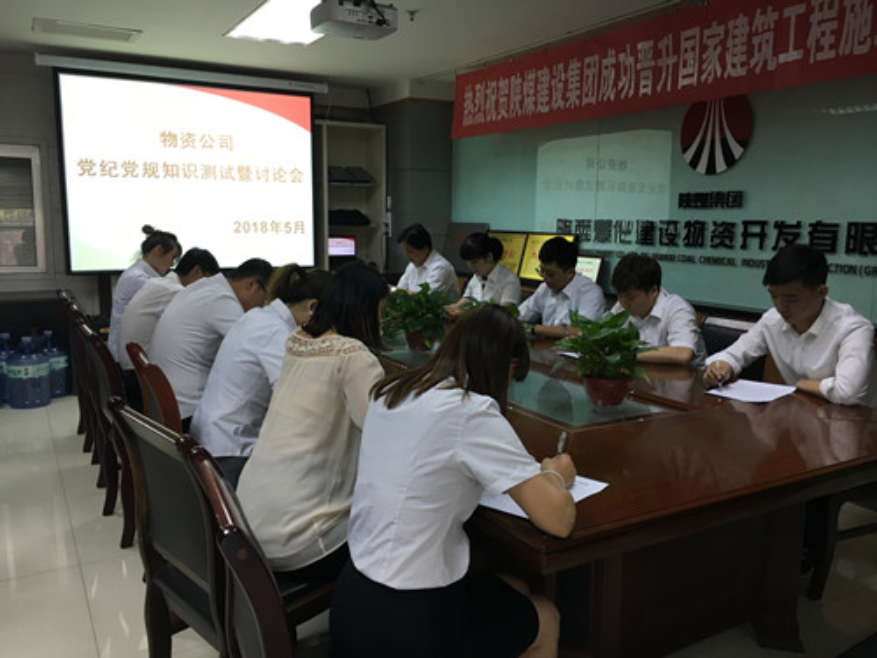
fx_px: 735
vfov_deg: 48.2
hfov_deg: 61.7
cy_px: 329
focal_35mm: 29
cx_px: 438
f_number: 2.2
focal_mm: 4.15
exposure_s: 1/33
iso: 64
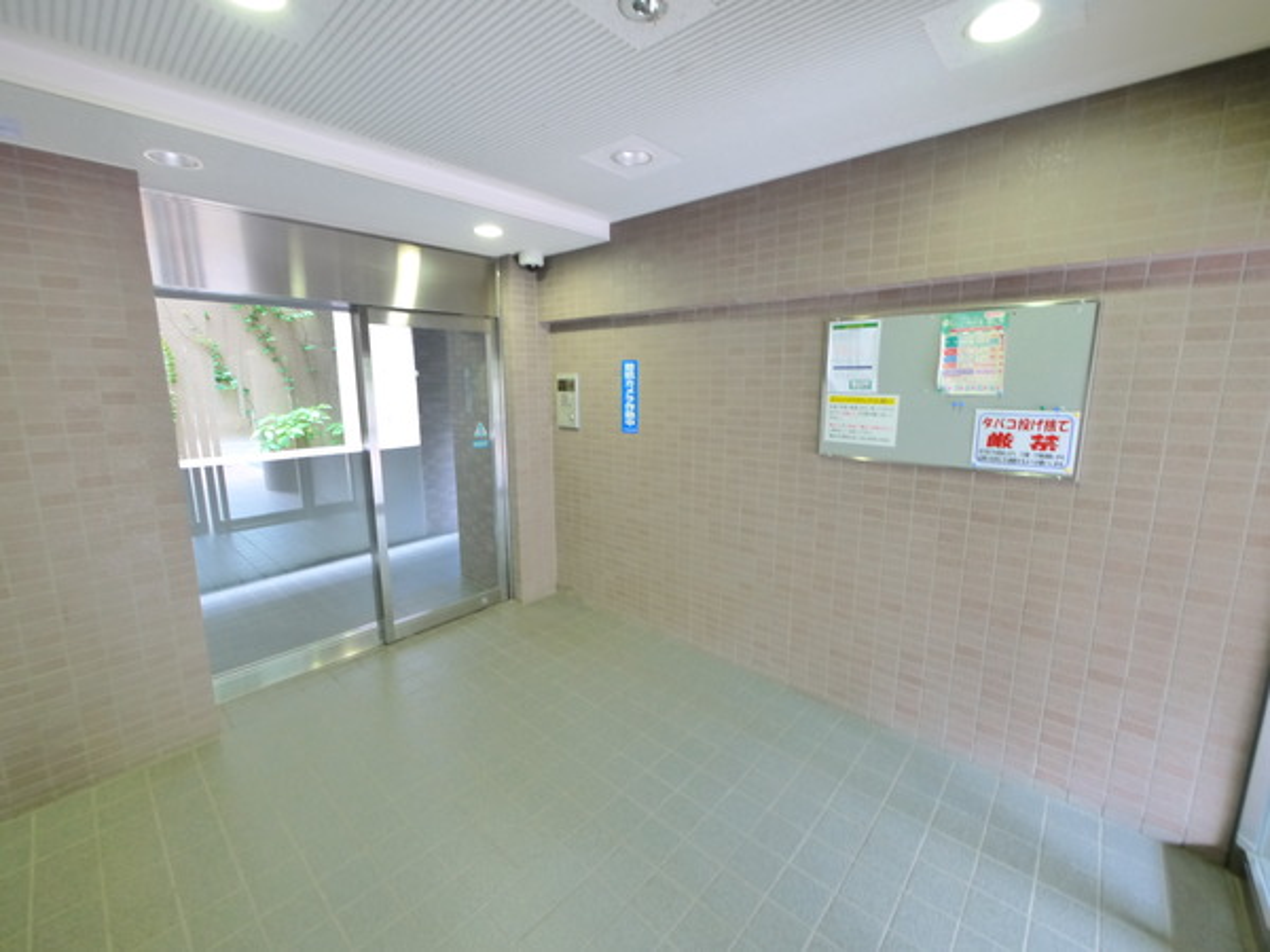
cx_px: 635
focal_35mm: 14
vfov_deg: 85.7
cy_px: 476
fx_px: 514
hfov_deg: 102.1
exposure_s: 1/4
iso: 640
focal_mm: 7
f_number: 4
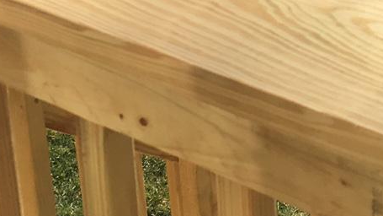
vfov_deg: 8.1
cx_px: 298
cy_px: -267
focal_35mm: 140
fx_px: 1422
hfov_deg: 15.3
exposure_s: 1/927
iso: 25
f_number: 2.2
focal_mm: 4.15
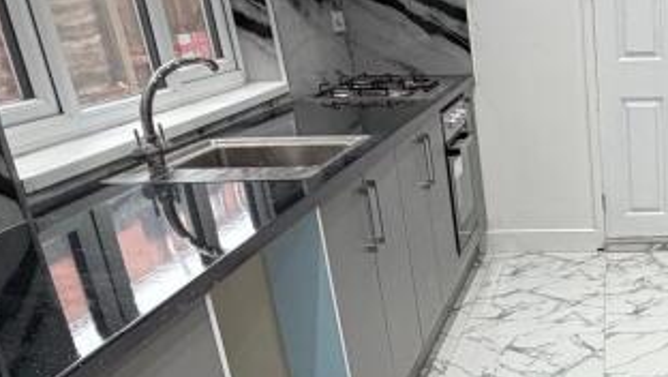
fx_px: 886
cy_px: 368
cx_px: 704
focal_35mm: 50
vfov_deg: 23.1
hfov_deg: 36.1
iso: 200
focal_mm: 2.22
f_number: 2.2
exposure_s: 1/100
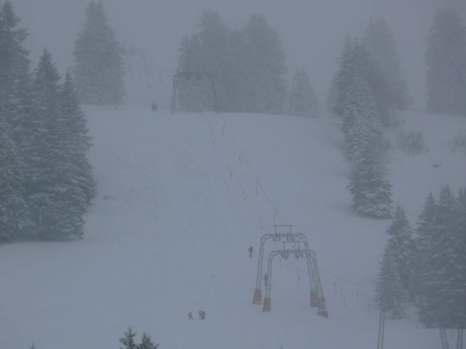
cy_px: 174
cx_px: 233
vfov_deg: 3.5
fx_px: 5654
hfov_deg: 4.7
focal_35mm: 420
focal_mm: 88.8
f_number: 6.3
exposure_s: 1/500
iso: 100
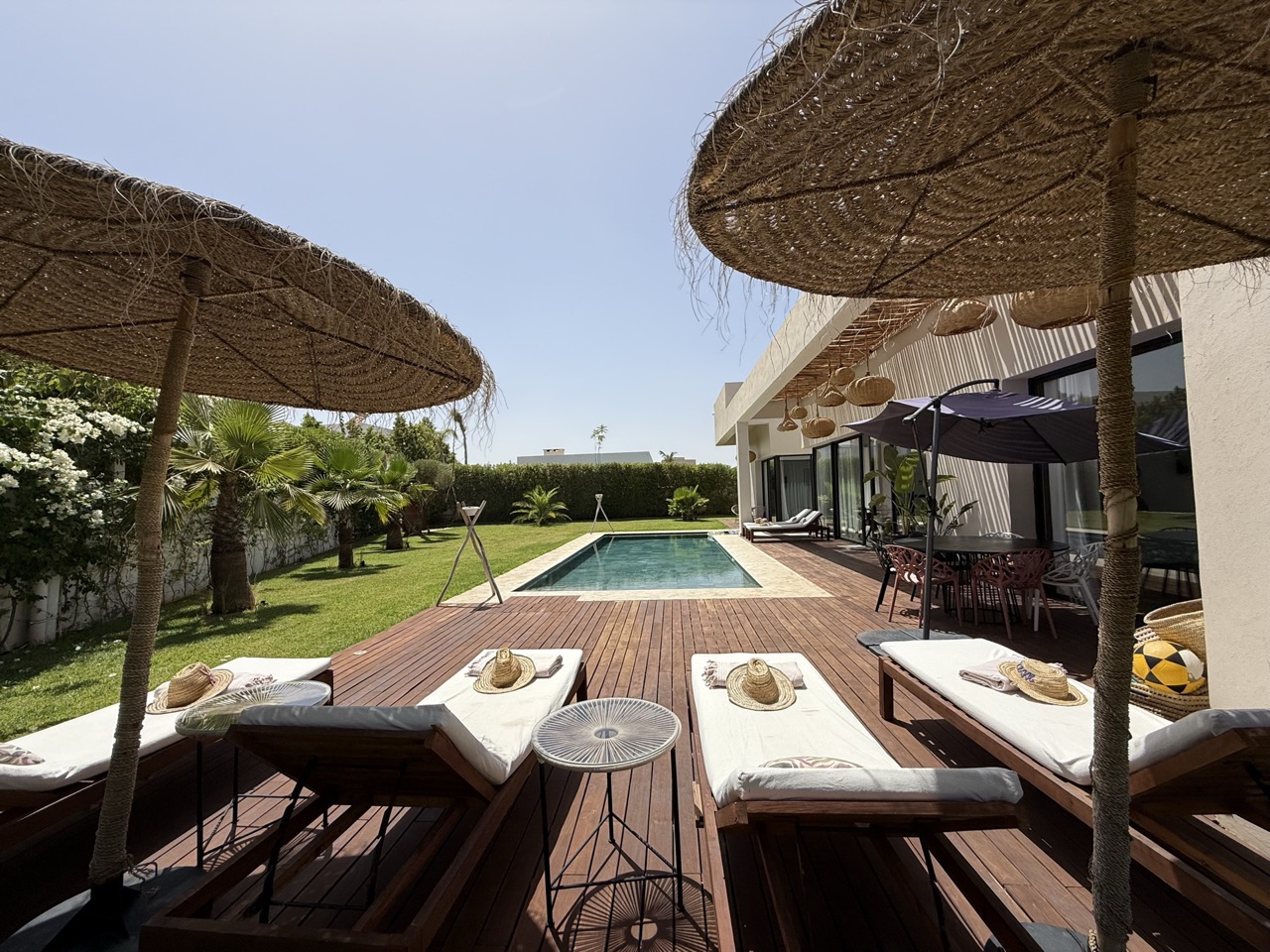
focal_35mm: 14
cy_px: 476
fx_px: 514
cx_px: 635
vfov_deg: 85.7
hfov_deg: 102.1
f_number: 2.2
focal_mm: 2.22
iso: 50
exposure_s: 1/3663
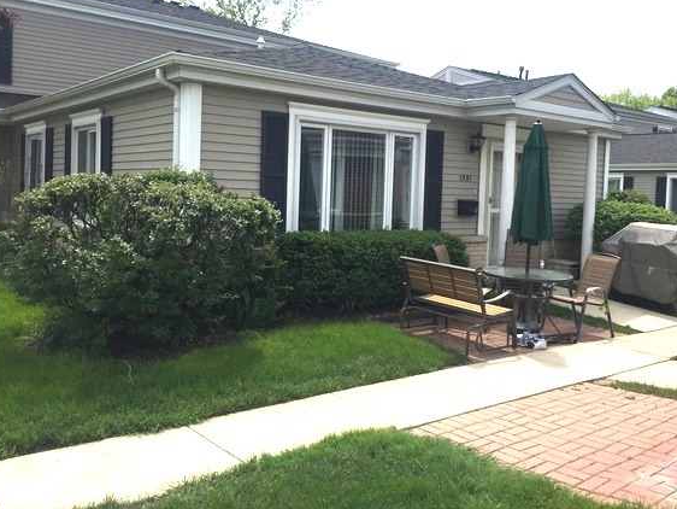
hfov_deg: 55.2
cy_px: 221
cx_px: 371
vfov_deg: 42.9
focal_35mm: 33
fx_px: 646
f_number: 2.2
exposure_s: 1/3049
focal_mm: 4.15
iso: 32
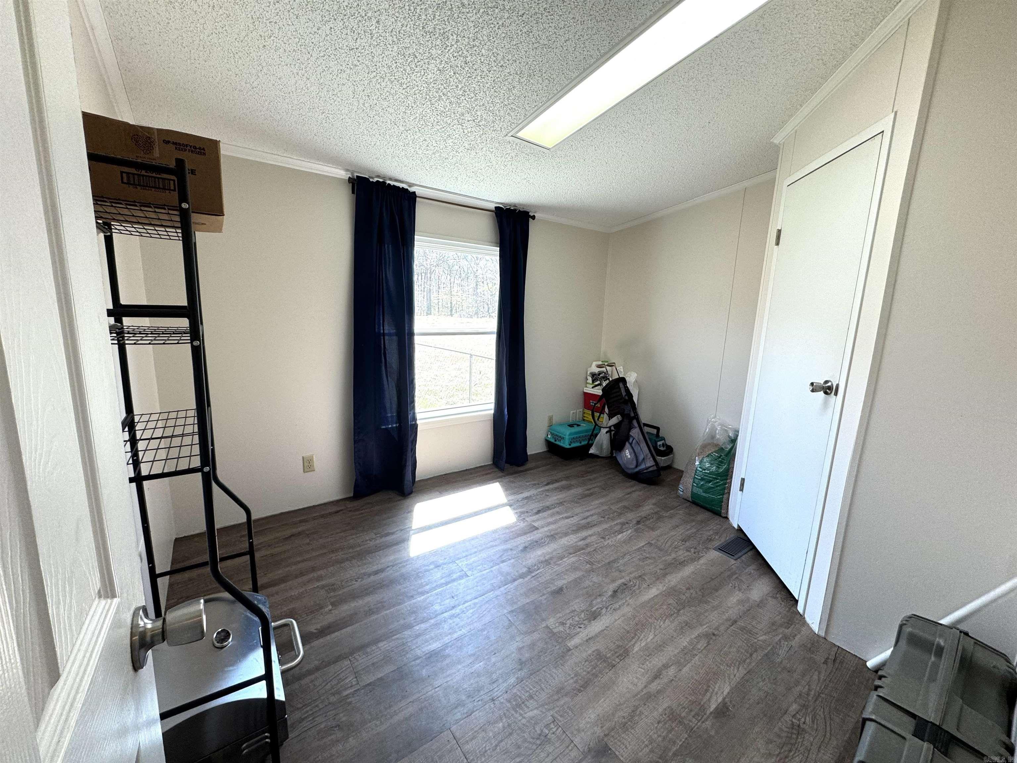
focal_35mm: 14
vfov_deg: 85.7
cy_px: 382
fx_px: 411
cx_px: 508
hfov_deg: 102.1
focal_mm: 2.22
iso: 80
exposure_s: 1/120
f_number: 2.2
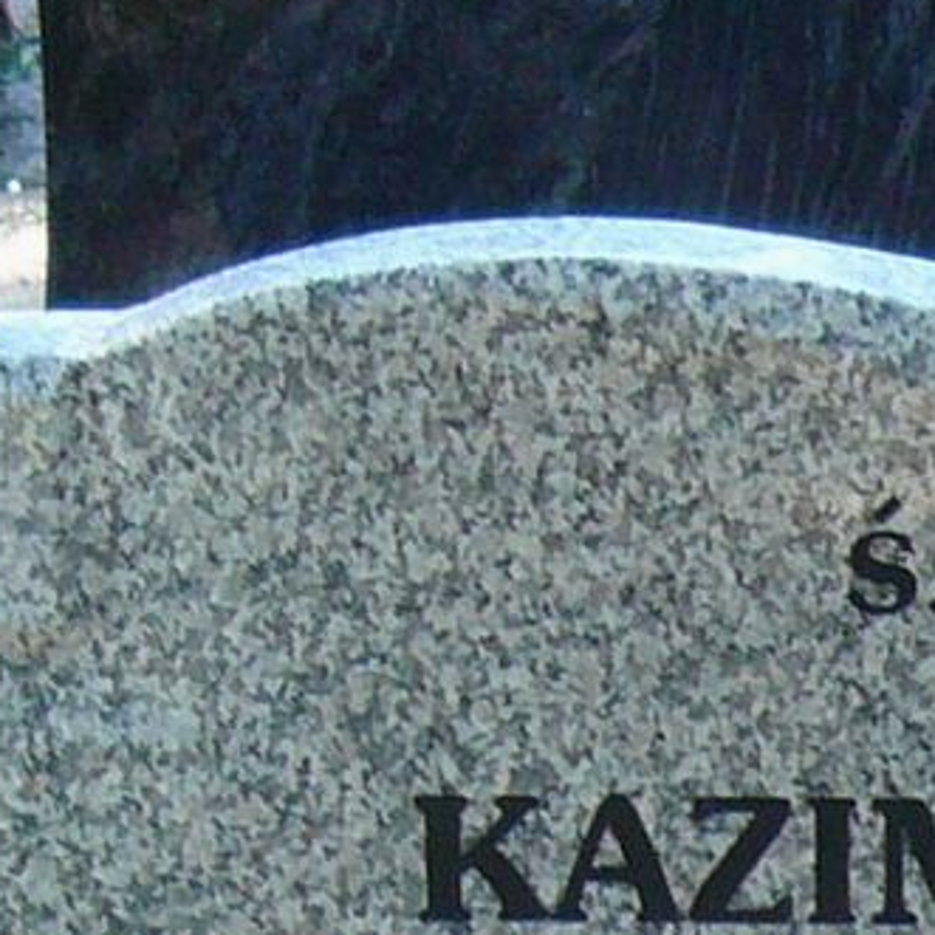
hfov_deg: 9.6
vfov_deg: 9.5
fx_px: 5501
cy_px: 1208
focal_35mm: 180
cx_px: 1045
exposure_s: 1/100
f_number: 2.9
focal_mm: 4.9
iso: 100
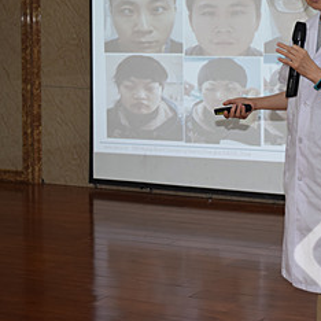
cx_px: 311
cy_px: 80
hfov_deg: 17.7
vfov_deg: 18.0
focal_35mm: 96
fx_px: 1007
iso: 800
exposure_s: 1/100
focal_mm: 32
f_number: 5
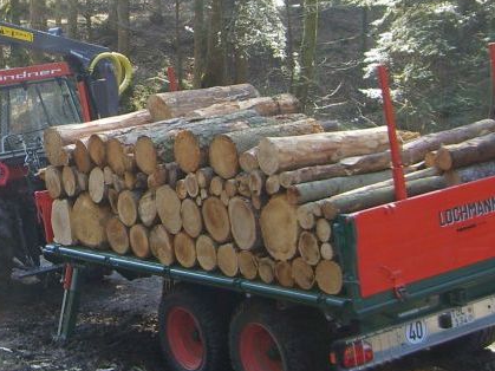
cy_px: 32
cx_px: 71
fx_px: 1129
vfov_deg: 18.3
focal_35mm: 79
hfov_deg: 24.2
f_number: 2.8
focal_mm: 5.8
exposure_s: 1/45
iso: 50
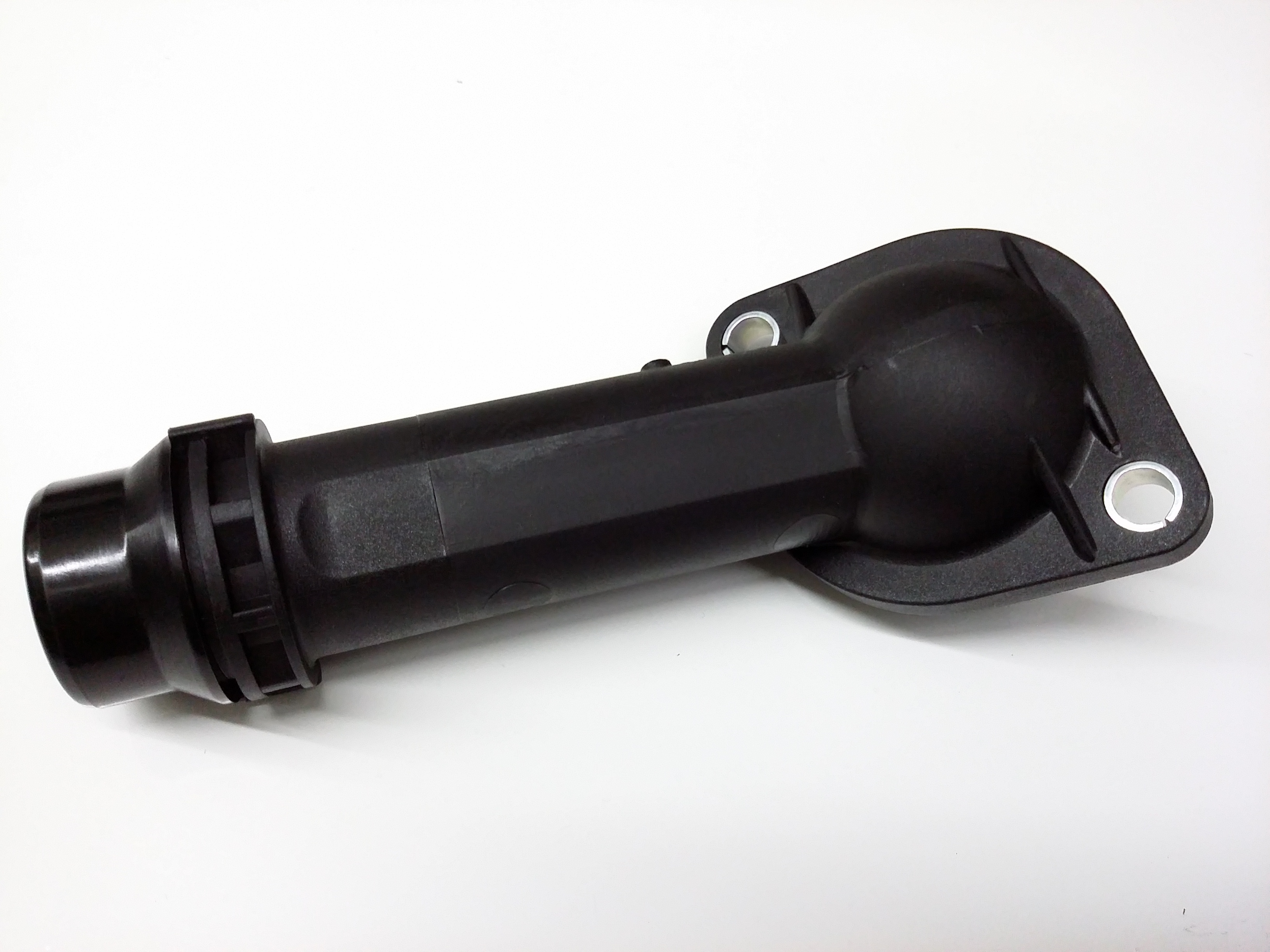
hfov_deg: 56.8
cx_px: 635
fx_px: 1174
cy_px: 476
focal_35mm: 32
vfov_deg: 44.2
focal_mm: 3.4
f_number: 2.4
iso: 200
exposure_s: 1/15
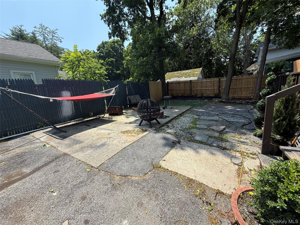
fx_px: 121
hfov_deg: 102.1
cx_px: 150
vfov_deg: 85.7
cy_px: 112
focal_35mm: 14
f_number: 2.2
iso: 50
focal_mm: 2.22
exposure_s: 1/1001
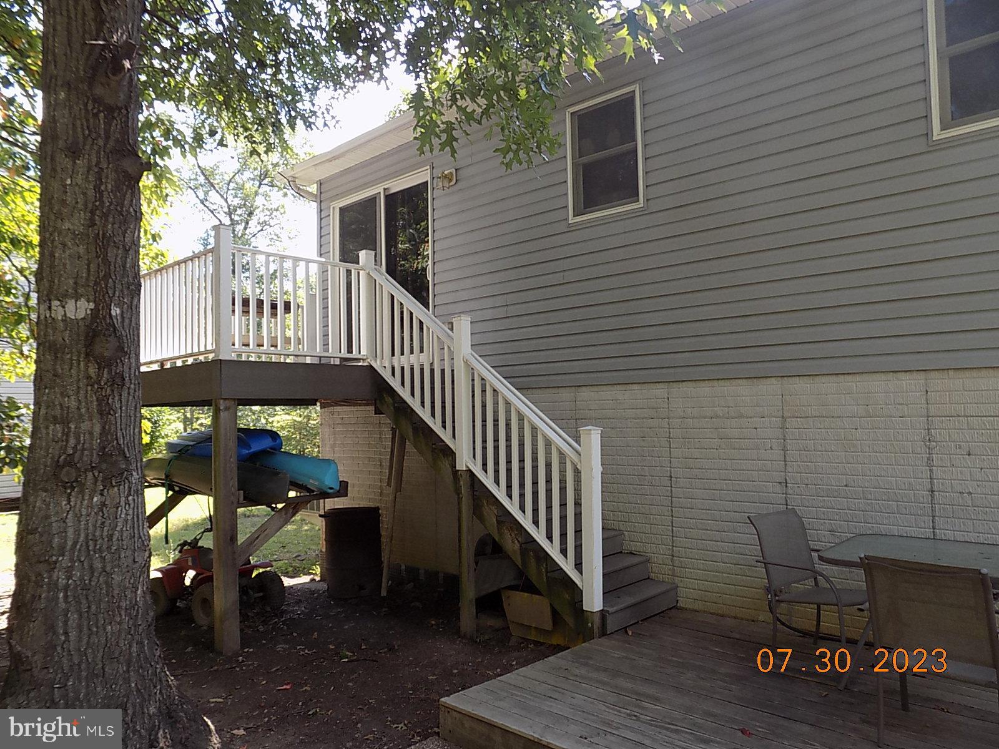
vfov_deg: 56.8
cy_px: 374
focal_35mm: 24
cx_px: 500
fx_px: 693
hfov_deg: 71.6
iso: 80
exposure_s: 1/125
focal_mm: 4.3
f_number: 3.1
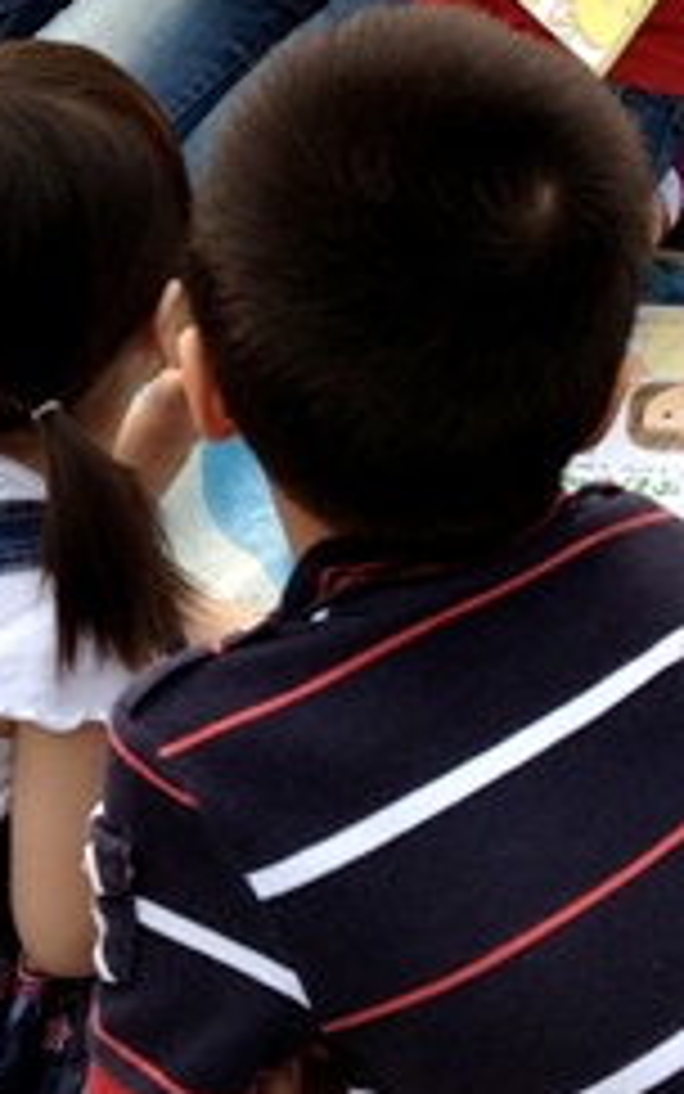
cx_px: 286
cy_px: 194
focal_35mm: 107
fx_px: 3189
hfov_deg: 12.2
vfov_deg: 19.2
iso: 50
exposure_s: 1/421
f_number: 2.4
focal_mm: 4.28
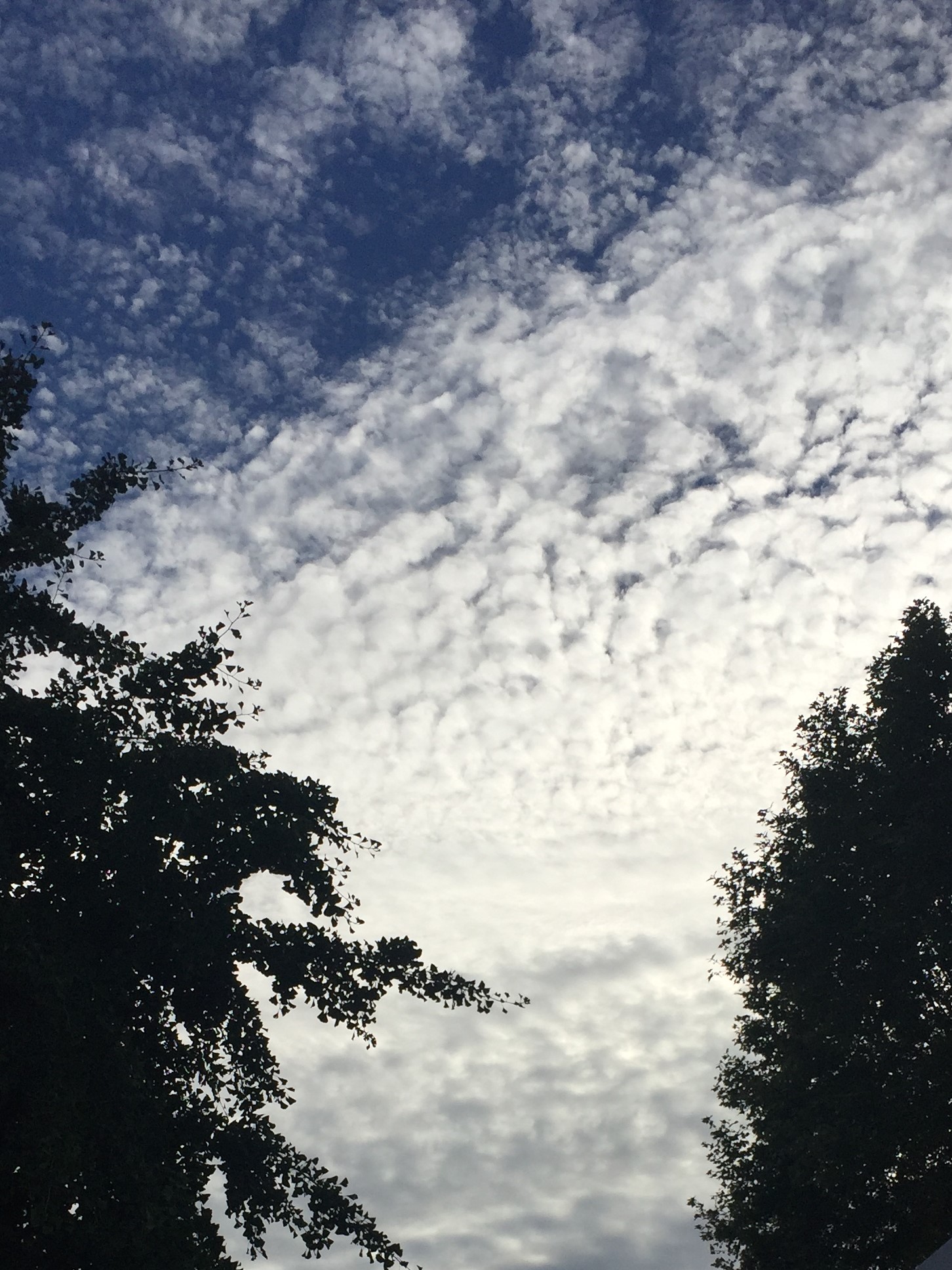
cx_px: 476
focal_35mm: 29
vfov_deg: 61.7
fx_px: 1063
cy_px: 635
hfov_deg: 48.2
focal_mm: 4.15
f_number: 2.2
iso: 32
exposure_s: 1/4950
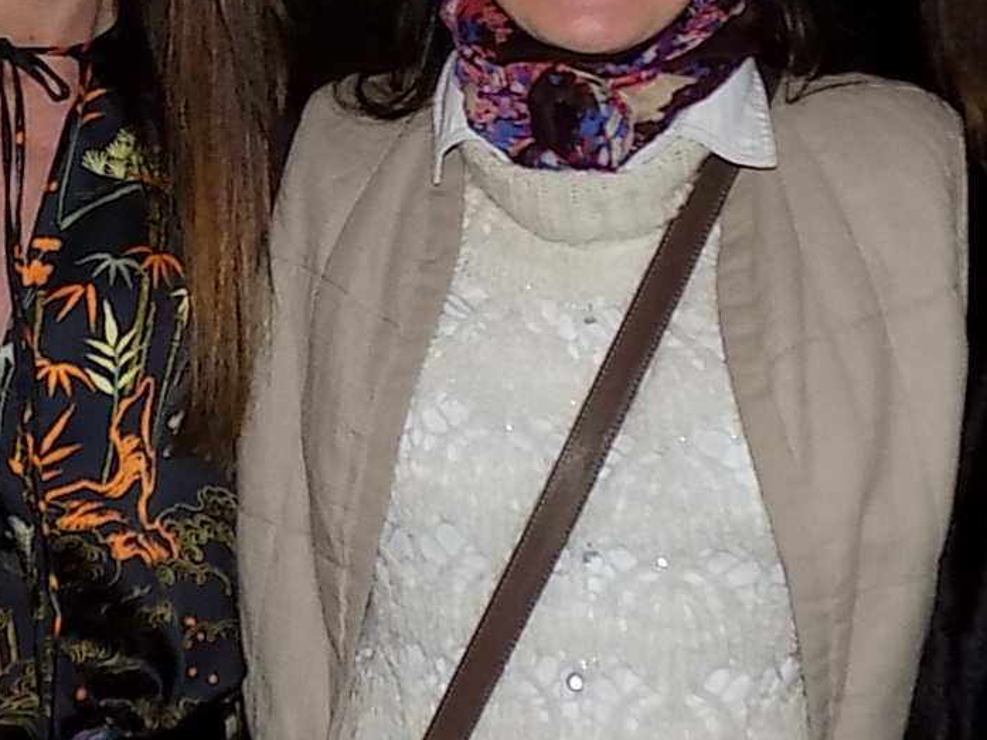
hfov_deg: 25.9
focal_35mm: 75
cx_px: 333
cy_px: 351
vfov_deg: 19.6
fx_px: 2139
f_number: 3.1
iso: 200
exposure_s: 1/30
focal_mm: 4
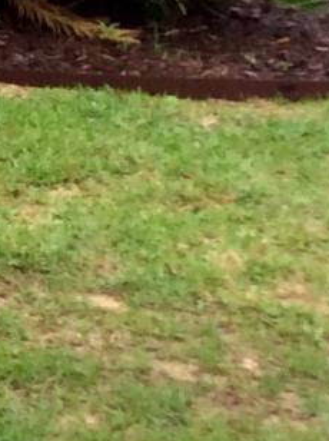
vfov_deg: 9.5
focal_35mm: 208
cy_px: 123
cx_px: -427
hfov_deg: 6.8
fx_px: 2643
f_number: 2.4
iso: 50
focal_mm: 3.3
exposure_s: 1/60
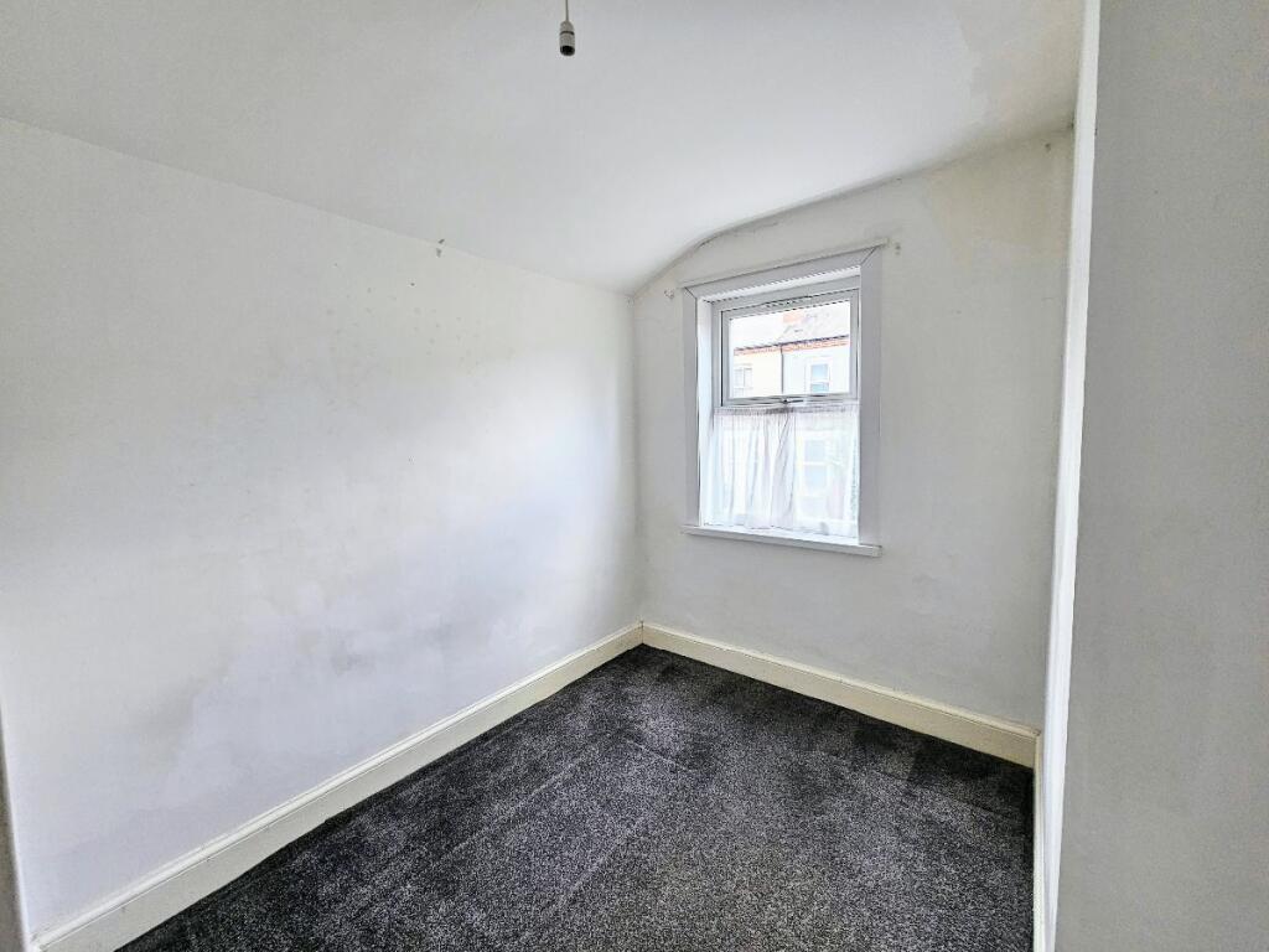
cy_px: 476
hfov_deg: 106.2
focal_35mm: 13
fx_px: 477
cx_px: 634
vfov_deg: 89.9
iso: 125
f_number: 2.2
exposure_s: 1/190
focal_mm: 2.2
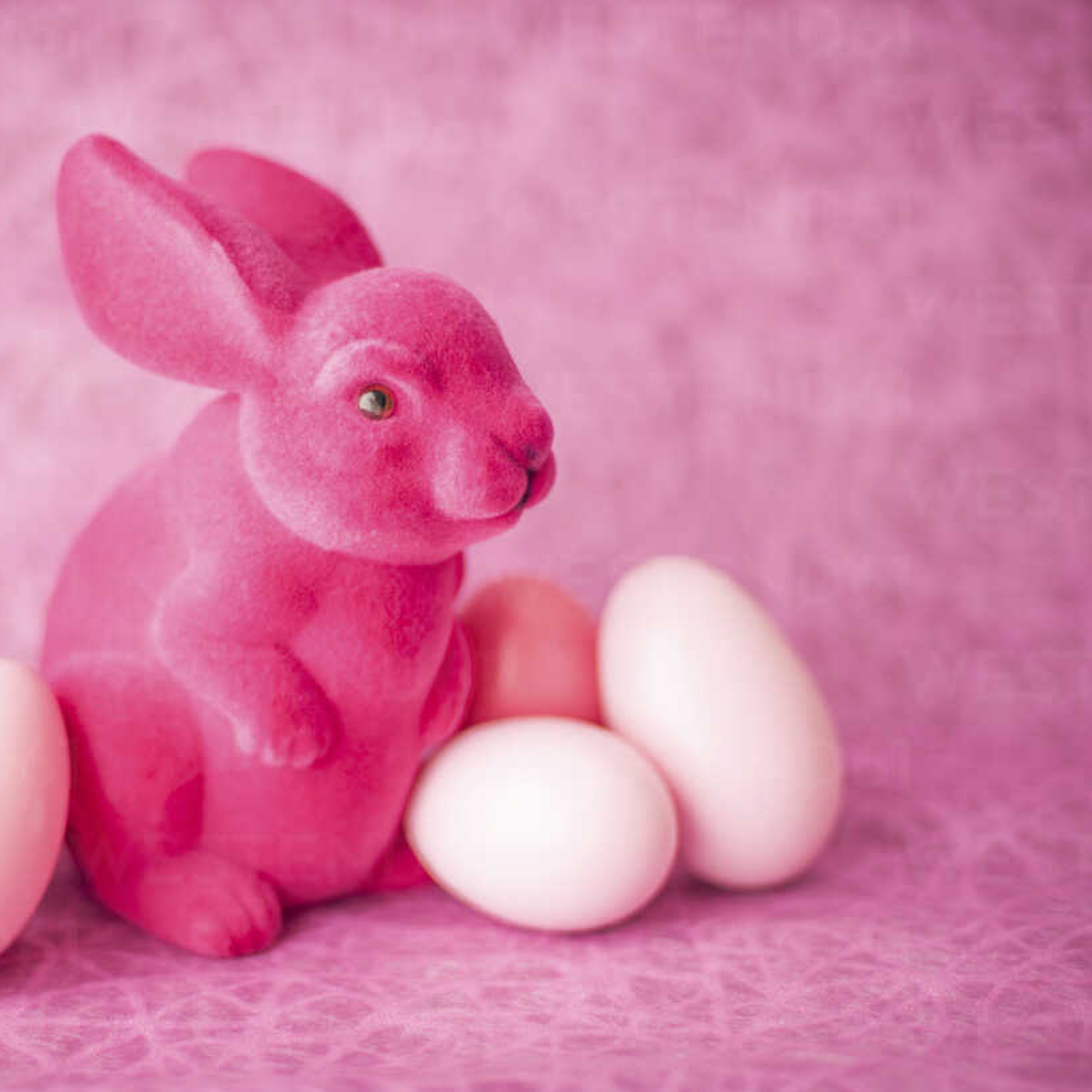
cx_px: 358
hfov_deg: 26.7
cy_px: 547
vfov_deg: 26.9
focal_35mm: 64
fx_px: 2284
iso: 100
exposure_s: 1/13
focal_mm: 50
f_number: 1.4
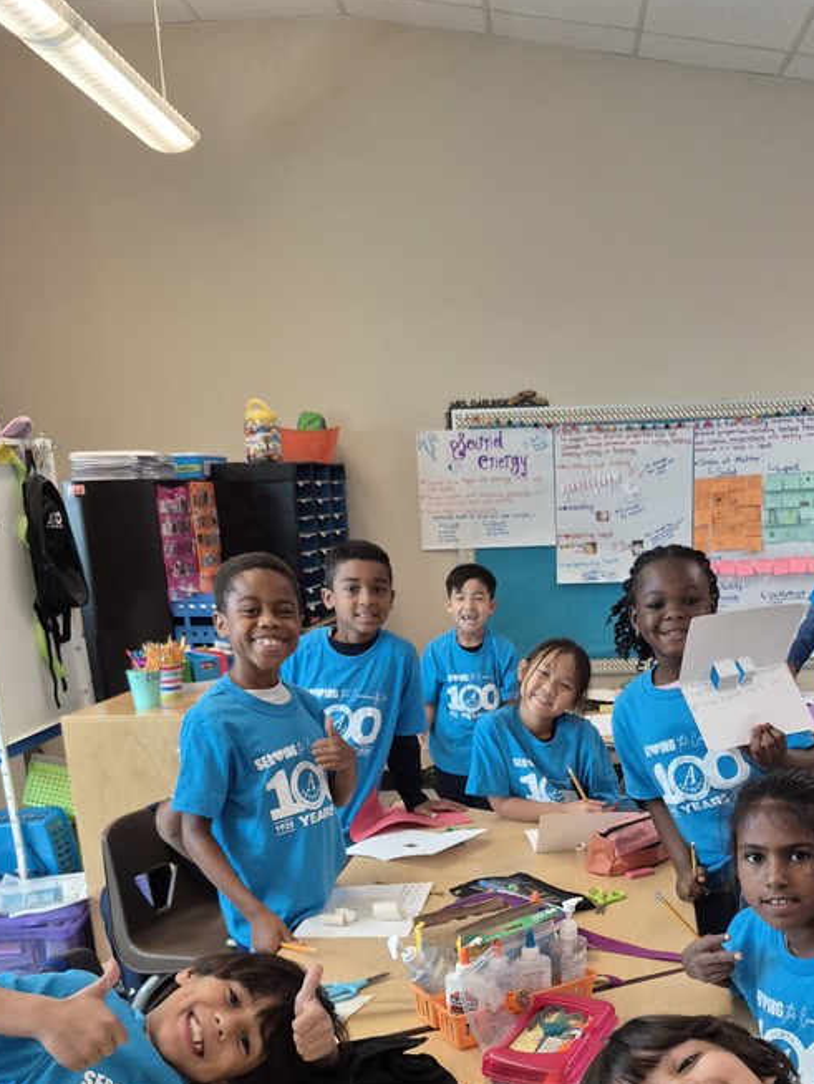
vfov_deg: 49.1
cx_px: 535
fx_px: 1128
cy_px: 829
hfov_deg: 39.3
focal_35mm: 36
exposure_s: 1/180
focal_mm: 5.4
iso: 200
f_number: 1.8
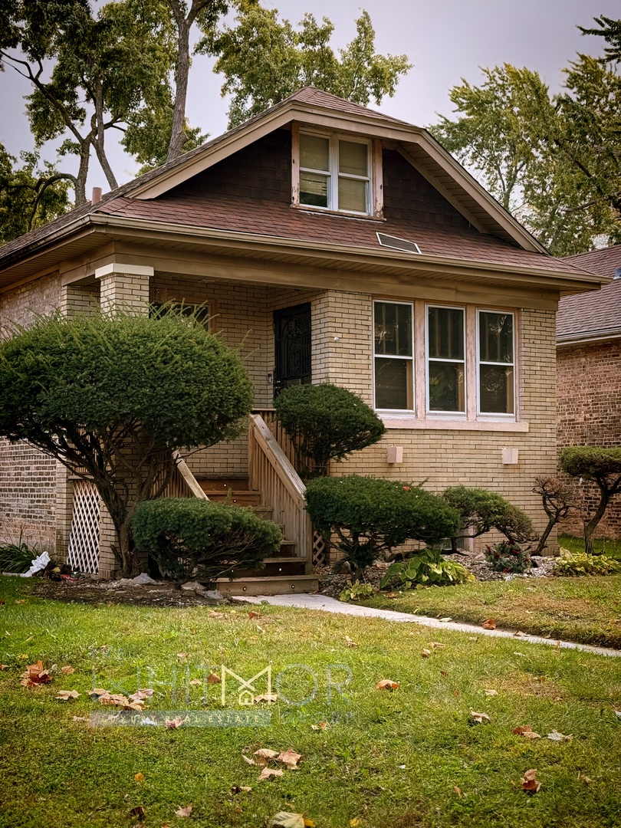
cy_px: 414
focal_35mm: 48
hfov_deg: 30.3
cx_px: 310
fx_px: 1148
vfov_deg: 39.7
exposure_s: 1/422
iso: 100
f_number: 1.78
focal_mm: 6.76
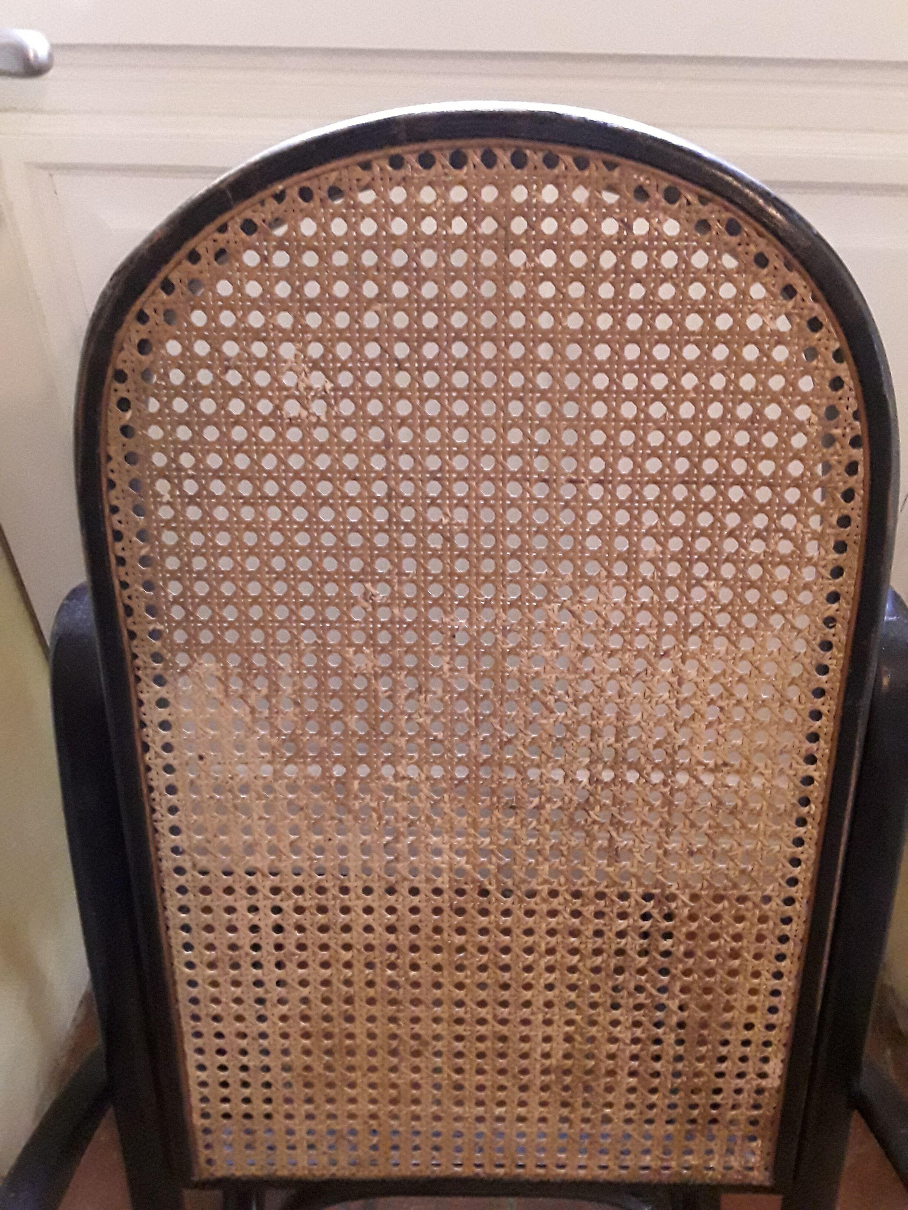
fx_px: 944
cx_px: 454
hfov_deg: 51.4
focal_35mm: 27
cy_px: 605
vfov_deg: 65.3
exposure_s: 1/17
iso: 500
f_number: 1.9
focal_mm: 2.91
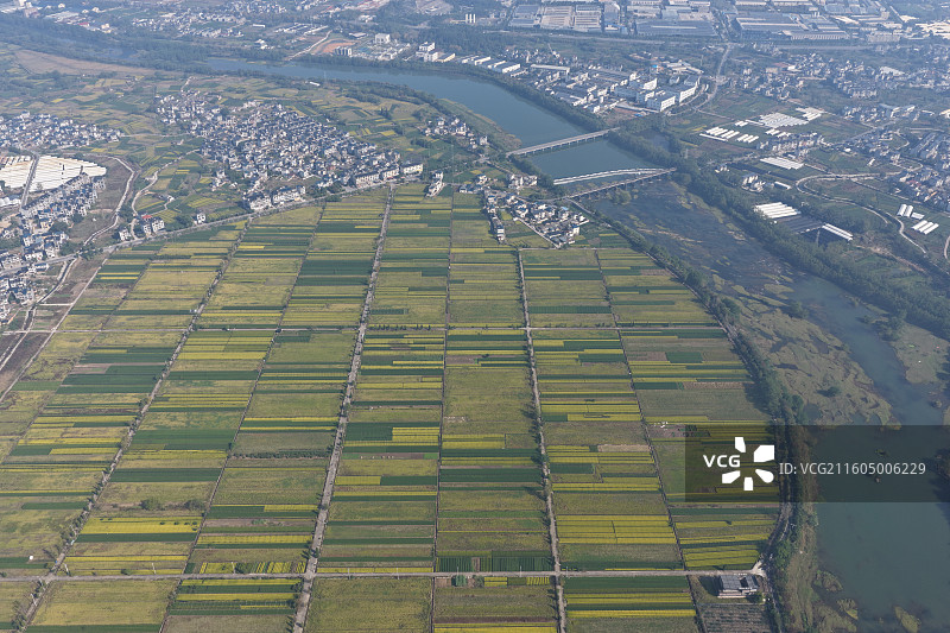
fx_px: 739
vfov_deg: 46.4
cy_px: 316
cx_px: 475
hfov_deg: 65.5
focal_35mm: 28
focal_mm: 14.45
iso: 100
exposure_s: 1/1000
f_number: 2.8
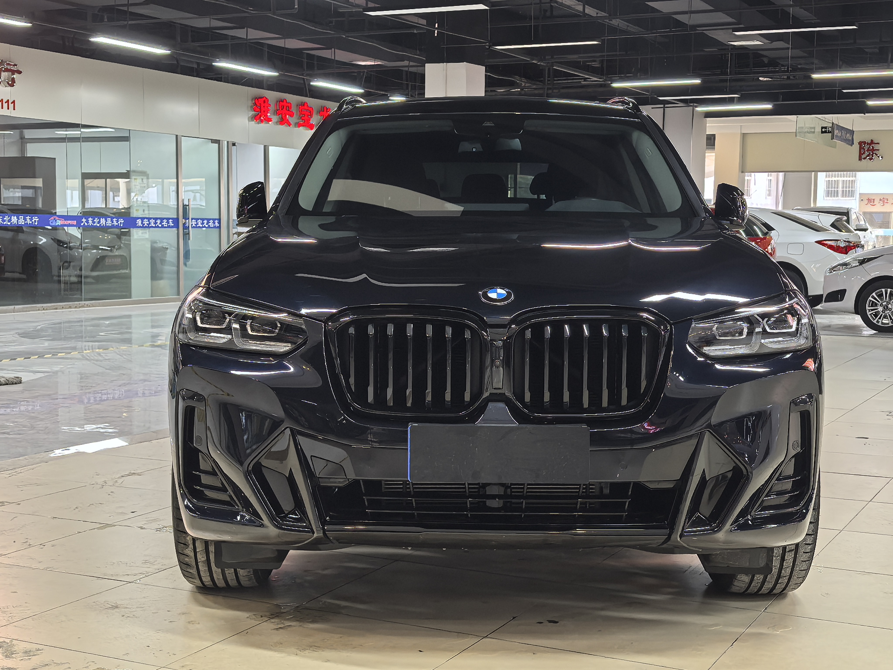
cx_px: 446
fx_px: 1316
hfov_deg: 37.5
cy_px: 335
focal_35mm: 51
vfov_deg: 28.6
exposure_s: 1/100
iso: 250
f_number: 1.4
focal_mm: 6.98
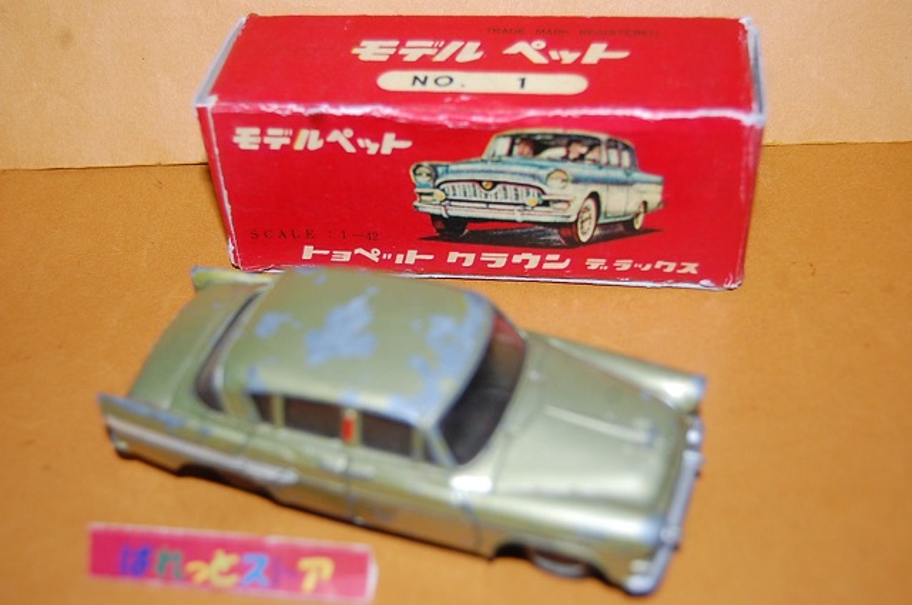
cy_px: 302
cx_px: 456
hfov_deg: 41.2
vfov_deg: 28.0
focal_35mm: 48
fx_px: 1214
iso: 400
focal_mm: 32
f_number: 4.5
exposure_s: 1/60
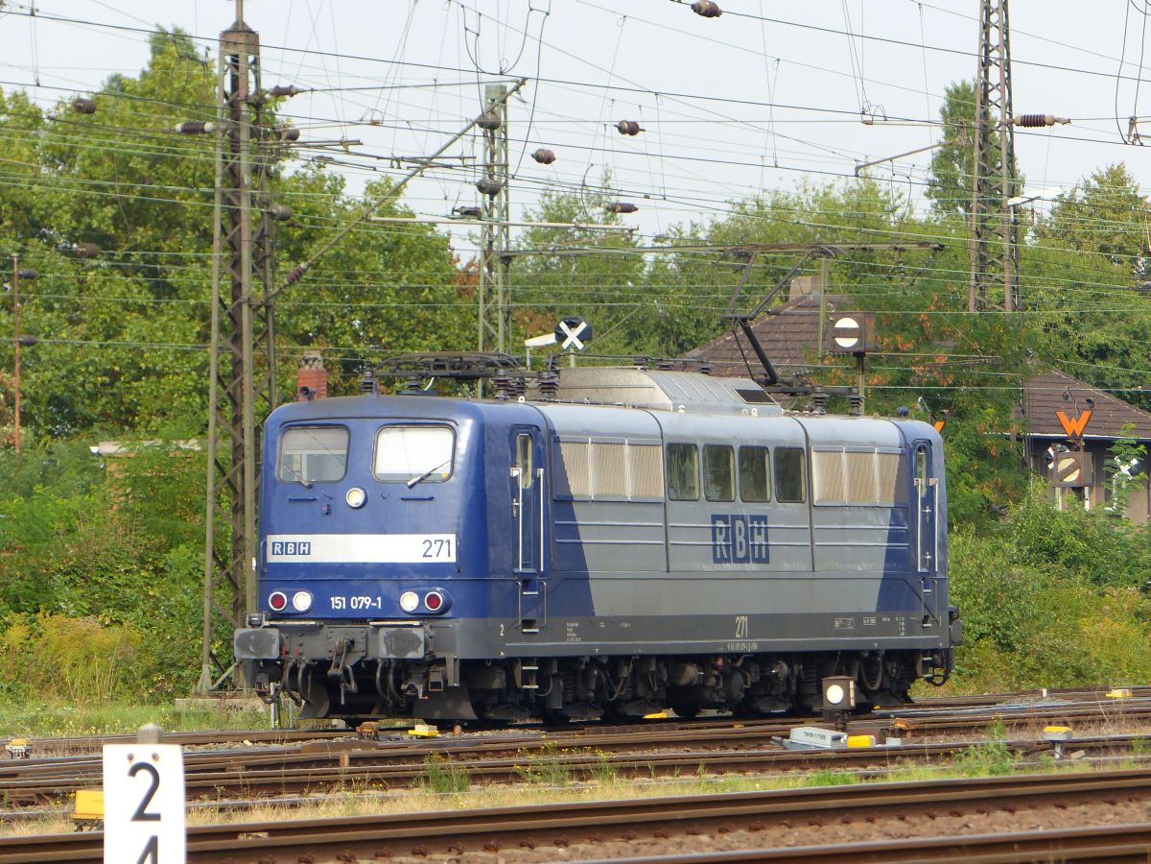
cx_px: 576
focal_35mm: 323
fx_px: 10740
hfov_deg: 6.1
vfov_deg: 4.6
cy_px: 432
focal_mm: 58.2
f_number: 3.2
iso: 100
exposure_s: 1/500
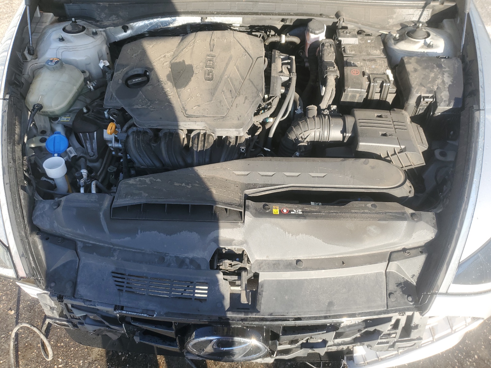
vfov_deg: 53.1
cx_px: 246
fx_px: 369
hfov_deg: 67.3
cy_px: 184
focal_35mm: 26
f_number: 1.5
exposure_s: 1/435
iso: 50
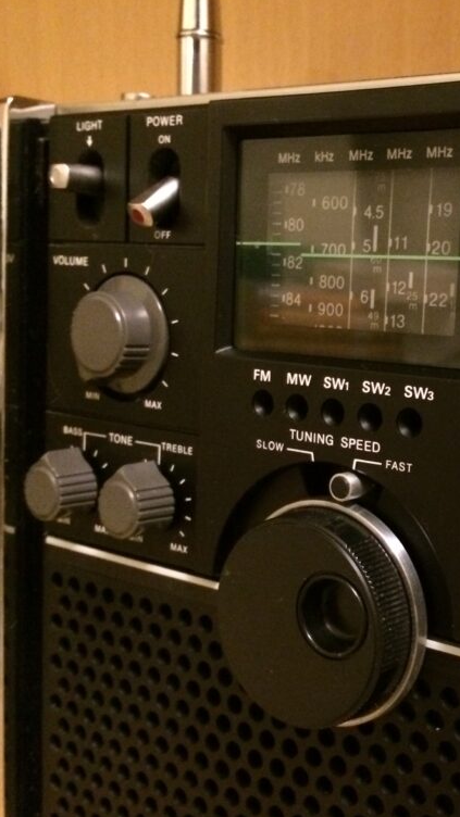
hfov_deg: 26.6
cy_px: 413
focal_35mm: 43
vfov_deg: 47.4
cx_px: 428
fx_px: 932
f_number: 2.2
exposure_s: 1/15
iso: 500
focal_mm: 4.15
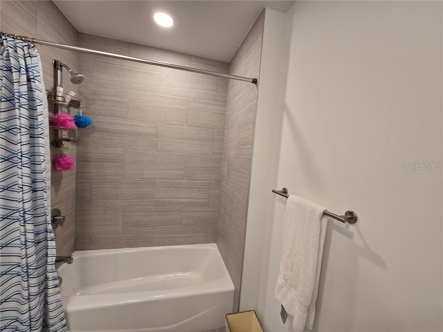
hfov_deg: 106.2
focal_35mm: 13
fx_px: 166
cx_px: 222
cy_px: 166
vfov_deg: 89.9
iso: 100
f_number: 2.2
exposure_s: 1/50
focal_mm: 2.2
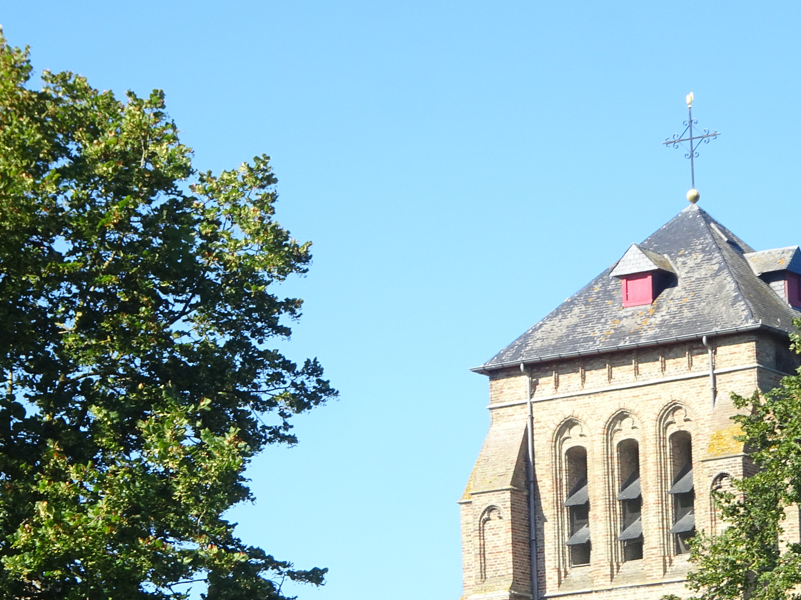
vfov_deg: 8.1
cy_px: 566
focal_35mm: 182
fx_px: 4211
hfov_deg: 10.9
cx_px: 485
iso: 80
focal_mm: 15.92
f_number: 5
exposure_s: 1/200
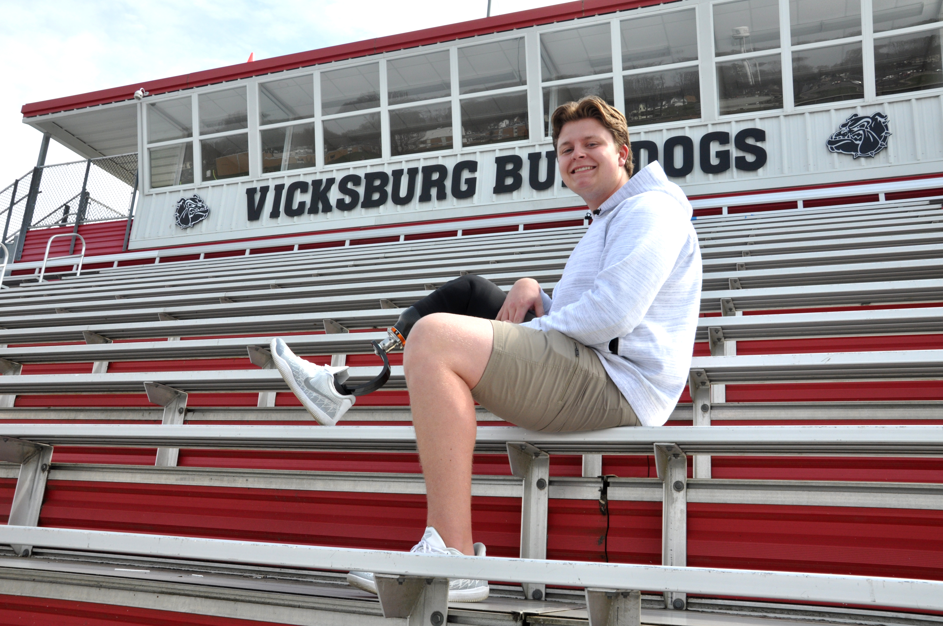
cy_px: 313
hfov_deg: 57.3
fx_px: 863
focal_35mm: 33
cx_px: 472
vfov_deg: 39.9
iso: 400
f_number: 14
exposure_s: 1/200
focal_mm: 22
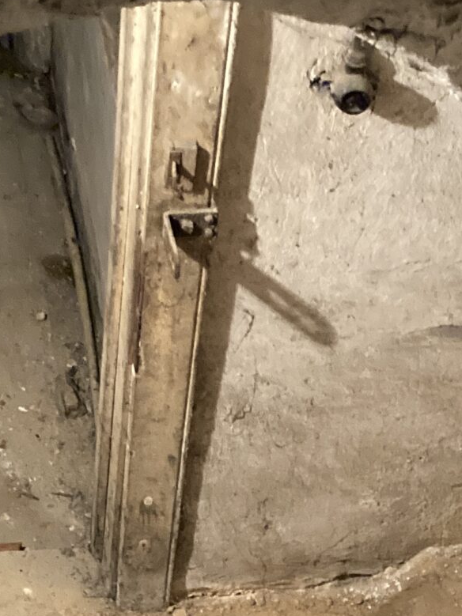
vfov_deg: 19.4
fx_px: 1638
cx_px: 564
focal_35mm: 92
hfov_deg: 15.4
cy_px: 841
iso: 640
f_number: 1.8
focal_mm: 3.99
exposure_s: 1/25
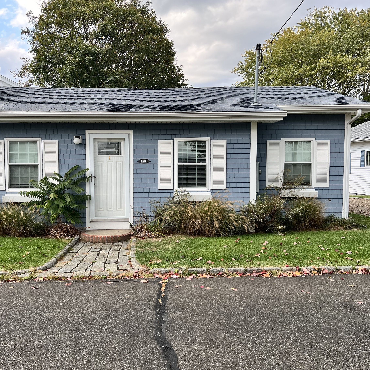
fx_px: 375
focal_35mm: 31
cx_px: 149
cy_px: 183
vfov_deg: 52.5
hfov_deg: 52.2
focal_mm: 5.7
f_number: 1.5
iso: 50
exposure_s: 1/418
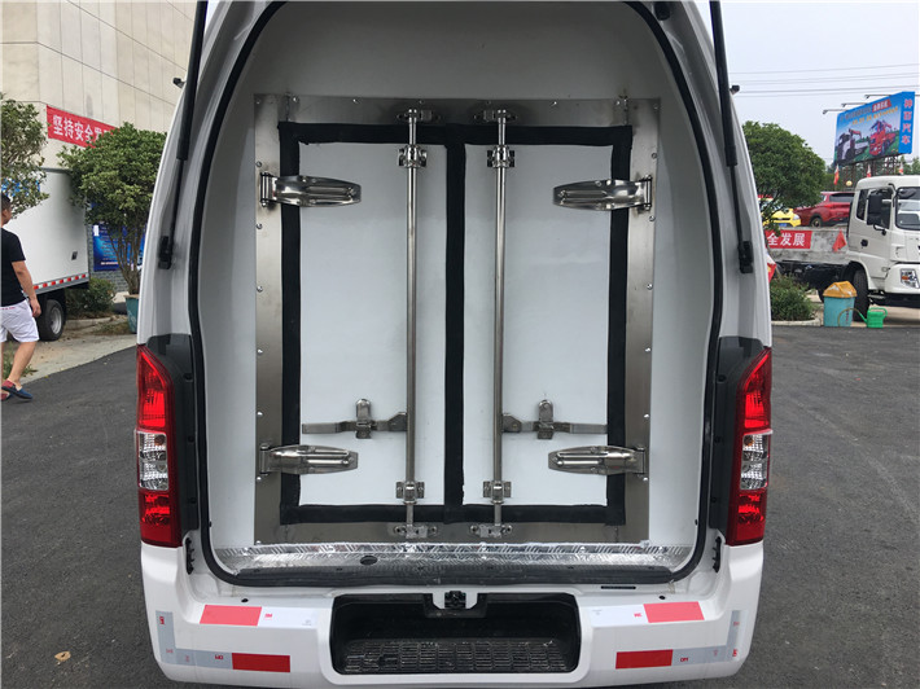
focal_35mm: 29
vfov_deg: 48.2
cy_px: 344
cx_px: 460
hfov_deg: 61.7
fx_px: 770
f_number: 2.2
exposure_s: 1/646
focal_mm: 4.15
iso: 25
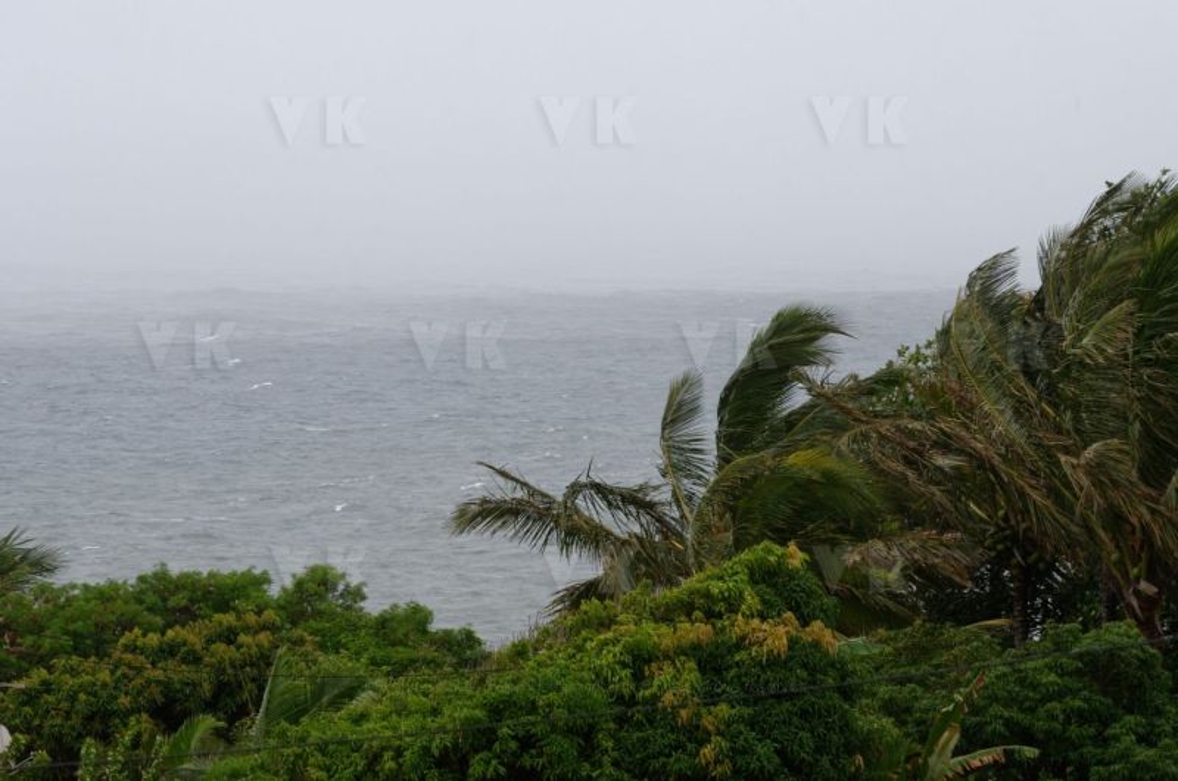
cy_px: 390
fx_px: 9062
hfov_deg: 7.4
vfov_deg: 4.9
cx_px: 589
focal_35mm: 278
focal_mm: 185
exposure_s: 1/400
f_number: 11
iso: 200
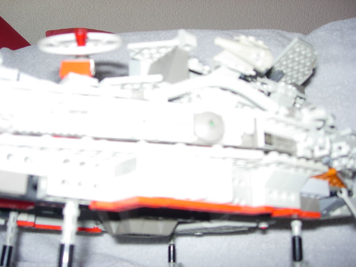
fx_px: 391
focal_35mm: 38
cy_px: 134
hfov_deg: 49.0
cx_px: 178
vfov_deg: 37.7
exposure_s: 1/64
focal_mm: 7.8
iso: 79
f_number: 2.8
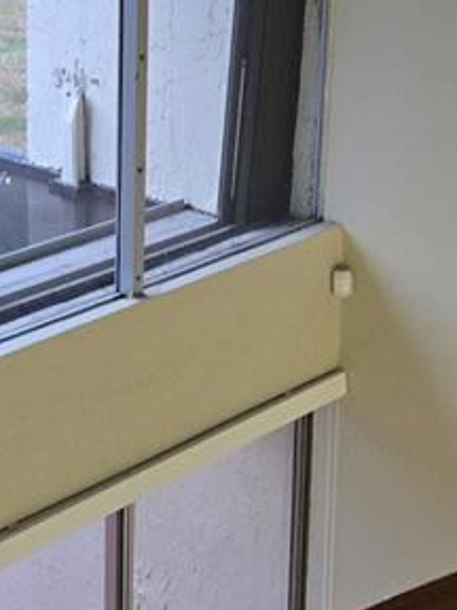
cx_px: 239
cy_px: 136
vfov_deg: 20.2
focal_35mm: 96
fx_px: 1690
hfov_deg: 15.4
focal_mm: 5.4
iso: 125
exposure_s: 1/20
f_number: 1.8
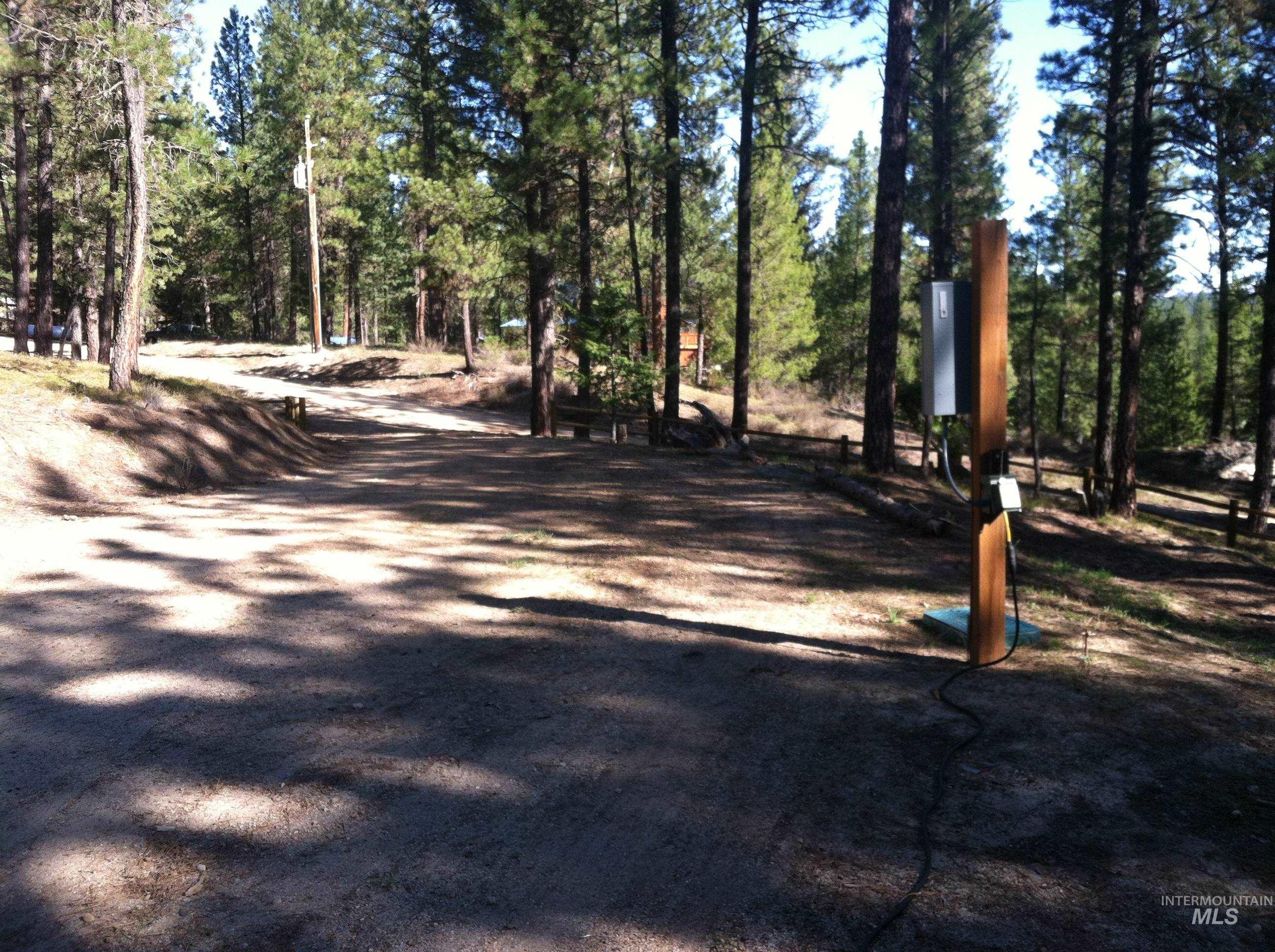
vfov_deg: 40.6
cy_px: 476
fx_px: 1287
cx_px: 638
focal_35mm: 35
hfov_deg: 52.7
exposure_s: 1/250
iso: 80
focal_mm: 3.85
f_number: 2.8
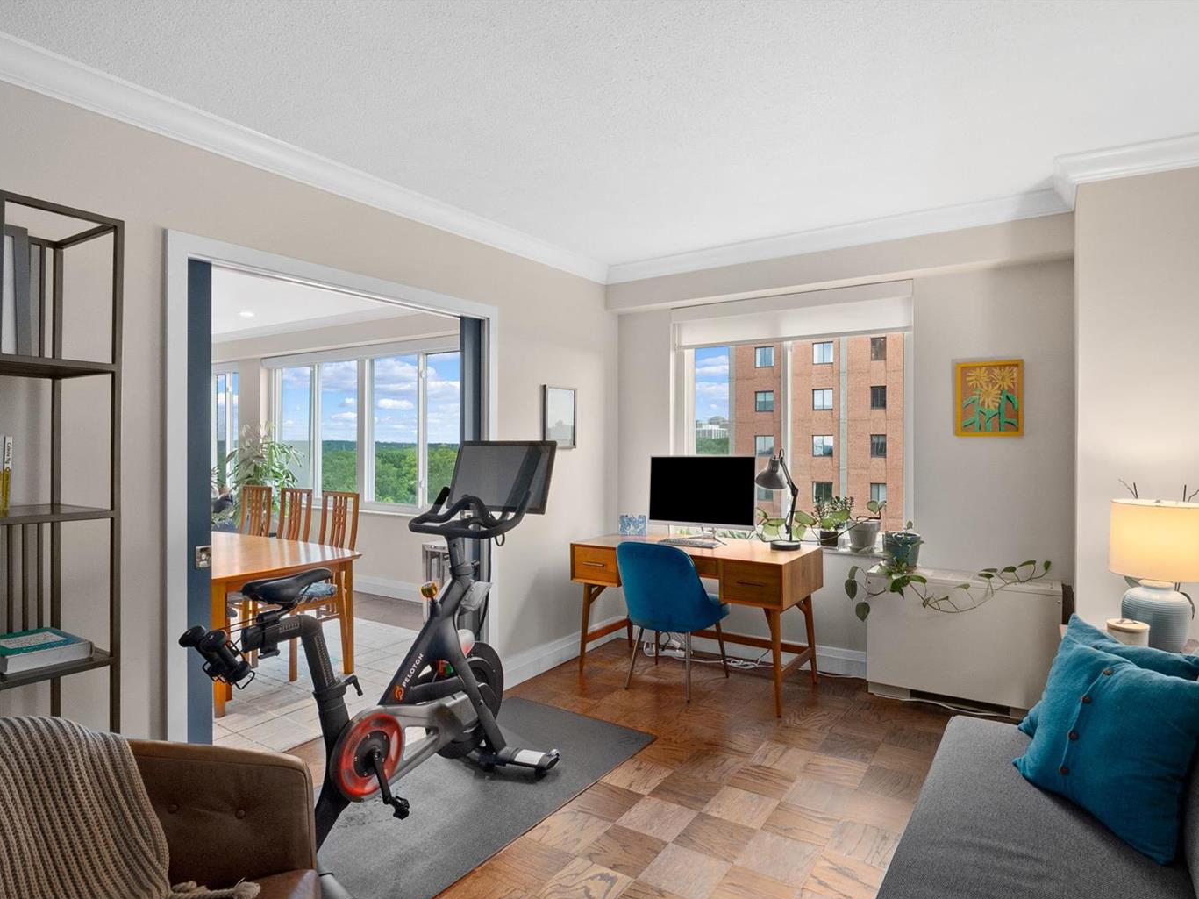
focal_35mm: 18
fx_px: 623
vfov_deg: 71.6
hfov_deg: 87.7
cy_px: 465
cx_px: 618
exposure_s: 1/4
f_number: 8
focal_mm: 8
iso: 1600
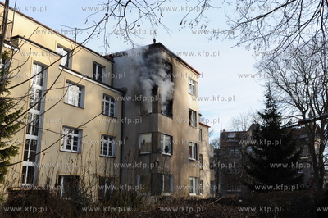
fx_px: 346
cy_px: 109
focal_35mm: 38
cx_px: 164
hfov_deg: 50.7
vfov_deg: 35.0
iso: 800
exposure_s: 1/400
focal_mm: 38
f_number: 10
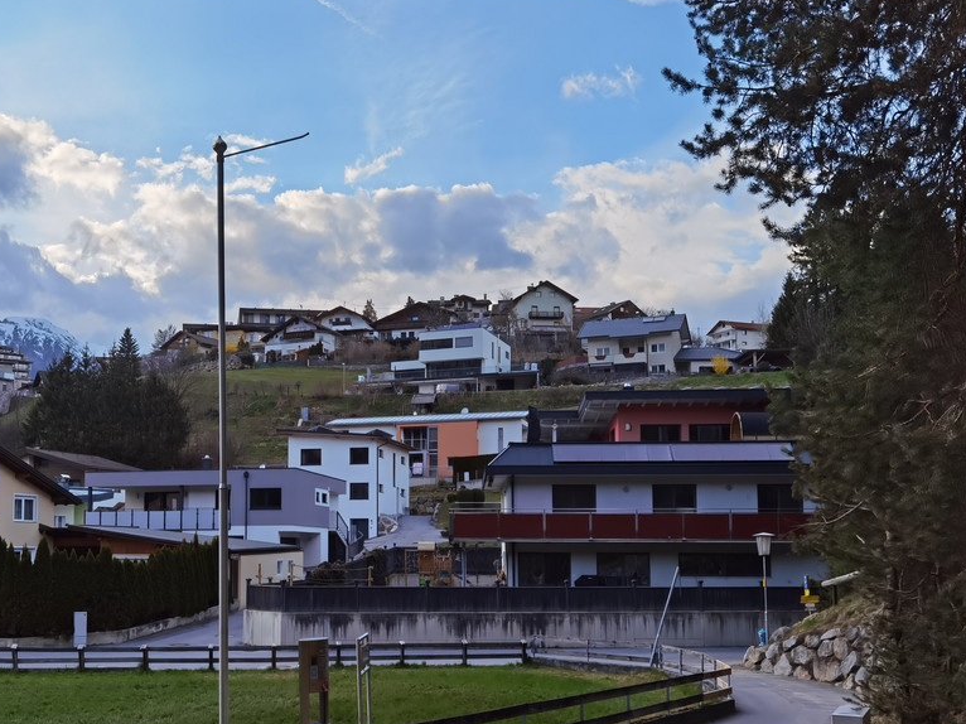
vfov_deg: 36.5
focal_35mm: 39
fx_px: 1088
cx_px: 331
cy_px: 472
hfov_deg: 47.2
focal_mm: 6.71
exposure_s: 1/2899
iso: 50
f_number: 1.9
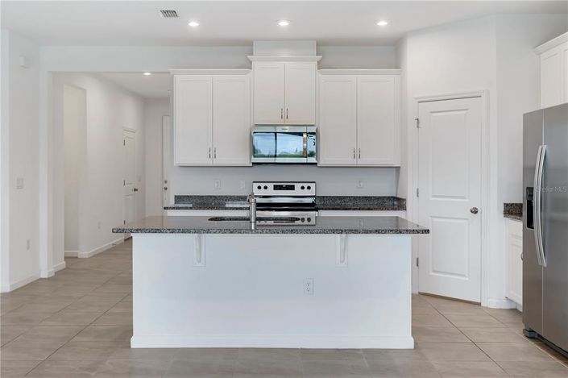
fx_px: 552
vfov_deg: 37.8
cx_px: 284
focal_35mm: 35
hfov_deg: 54.5
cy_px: 189
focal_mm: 35
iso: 100
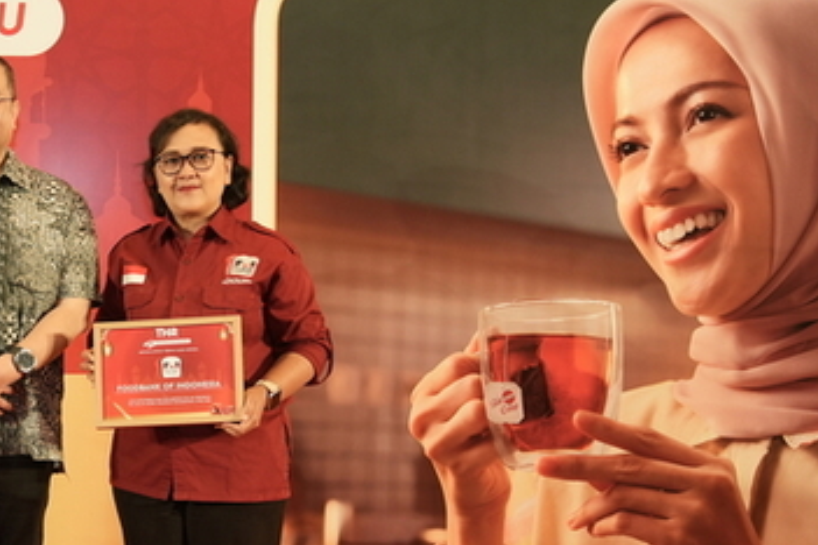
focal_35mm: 82
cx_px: 70
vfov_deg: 16.6
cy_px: 313
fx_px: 1863
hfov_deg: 24.0
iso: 250
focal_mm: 36
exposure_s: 1/50
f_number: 2.8
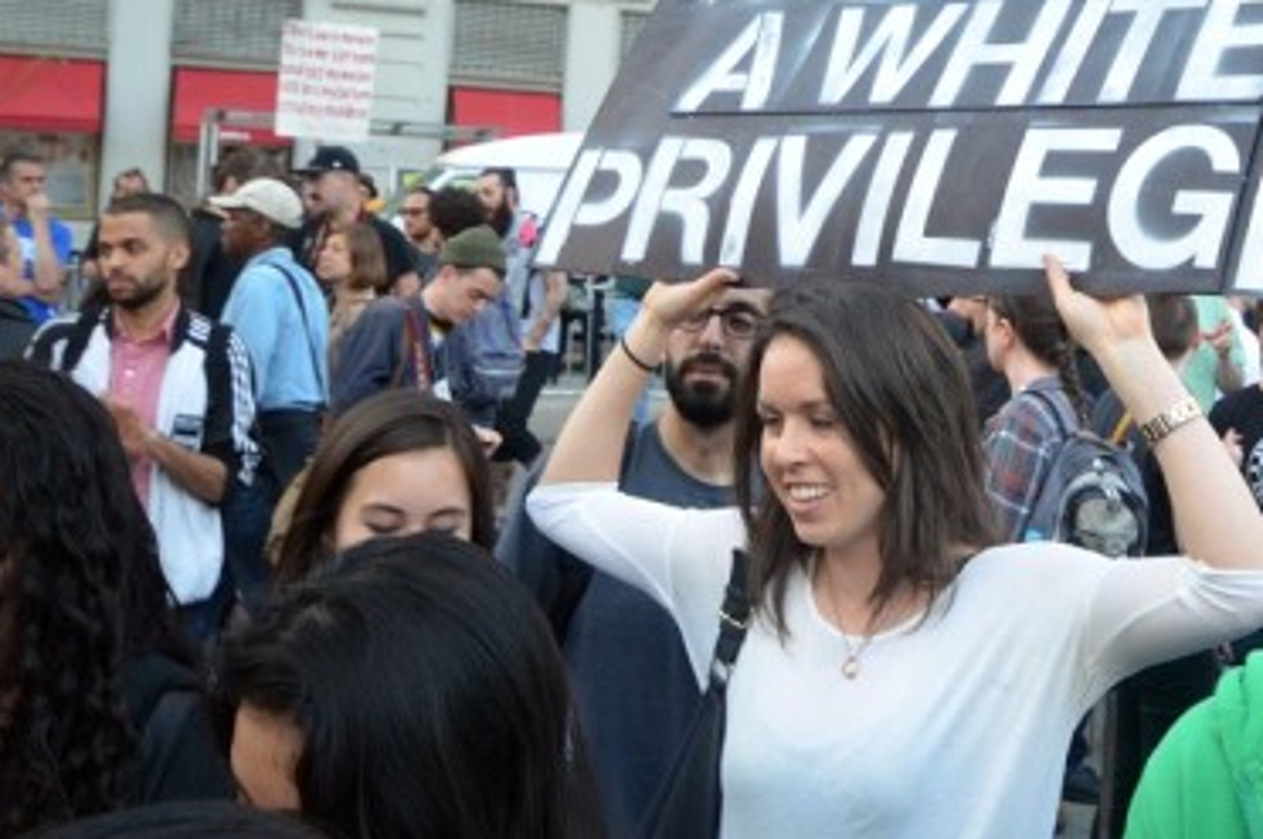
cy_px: 141
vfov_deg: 22.9
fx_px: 2032
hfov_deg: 33.8
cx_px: 954
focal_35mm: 58
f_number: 5.6
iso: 640
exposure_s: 1/60
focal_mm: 20
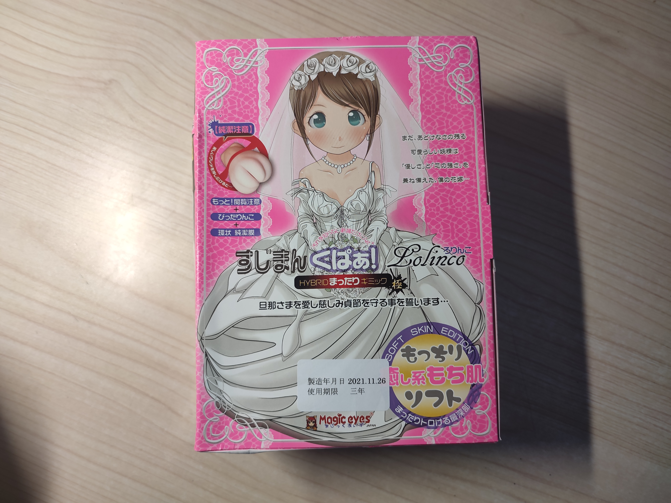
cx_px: 336
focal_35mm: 25
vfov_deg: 54.9
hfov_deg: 69.4
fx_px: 485
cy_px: 252
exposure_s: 1/50
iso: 133
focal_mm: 5.96
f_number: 1.75
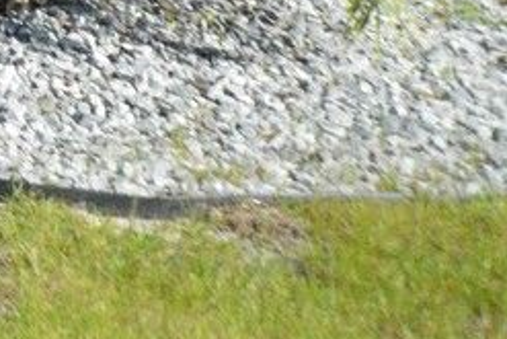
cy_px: -812
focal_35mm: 186
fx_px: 2616
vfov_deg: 6.5
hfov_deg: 8.2
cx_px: -1320
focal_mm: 17
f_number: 5
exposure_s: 1/4000
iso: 3200
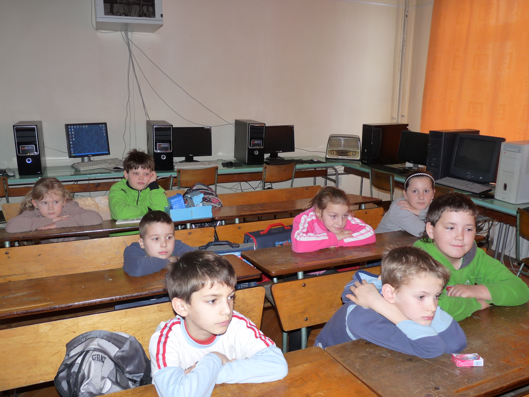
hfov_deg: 65.3
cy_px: 198
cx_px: 264
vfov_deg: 51.4
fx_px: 413
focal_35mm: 27
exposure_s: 1/30
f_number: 2.8
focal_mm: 4.8
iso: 160
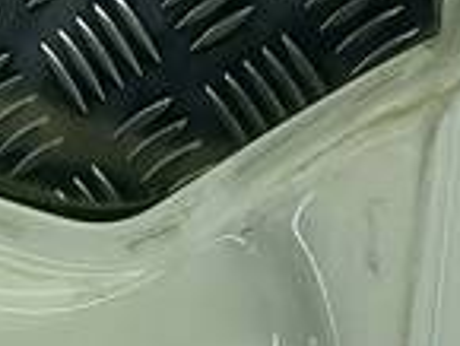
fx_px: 2341
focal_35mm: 176
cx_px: -114
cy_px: -530
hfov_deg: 11.0
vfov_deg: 7.8
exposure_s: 1/100
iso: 50
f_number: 1.8
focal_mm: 4.6
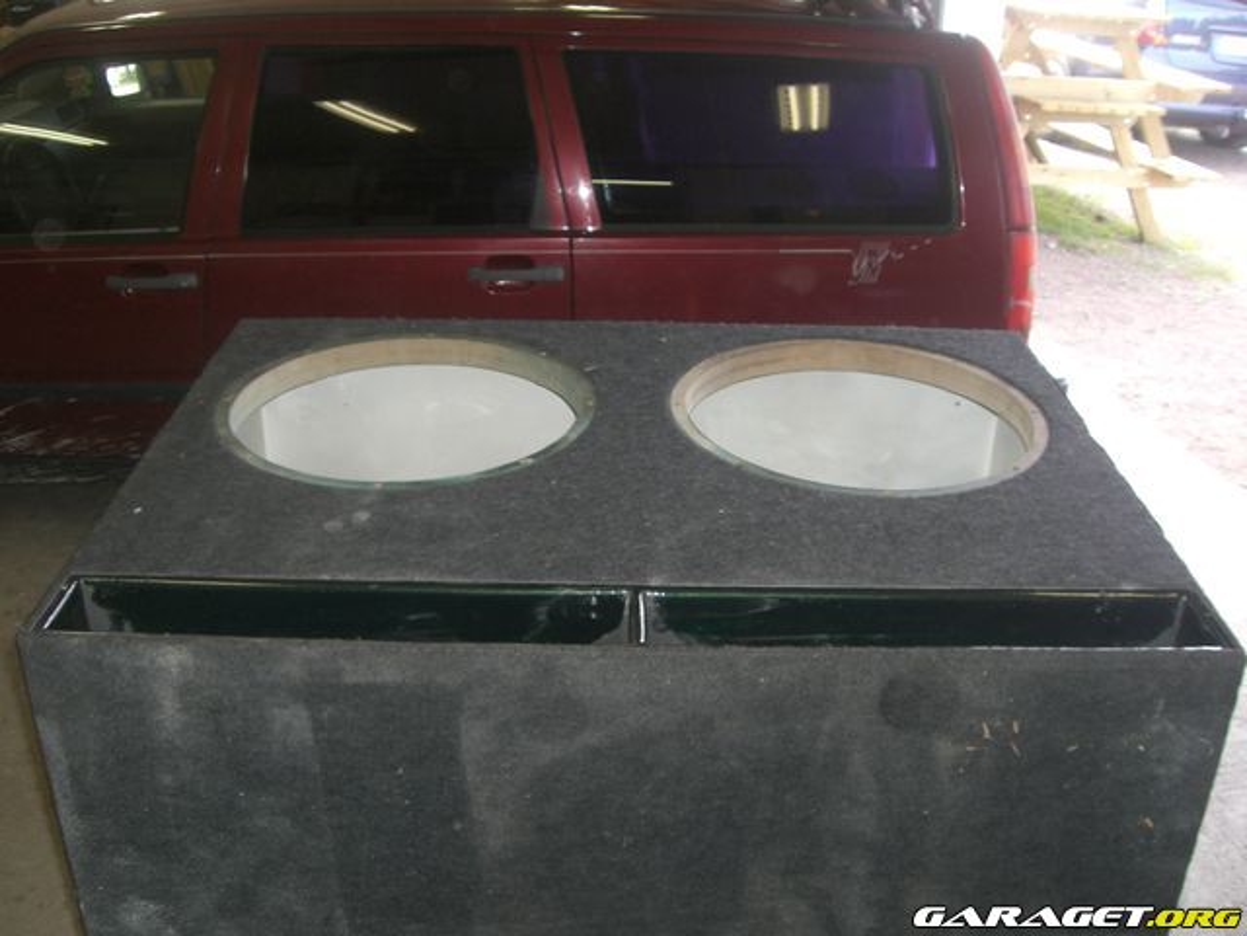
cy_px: 468
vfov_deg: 37.7
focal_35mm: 38
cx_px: 624
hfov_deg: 49.0
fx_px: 1369
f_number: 2.7
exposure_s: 1/60
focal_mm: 6.2
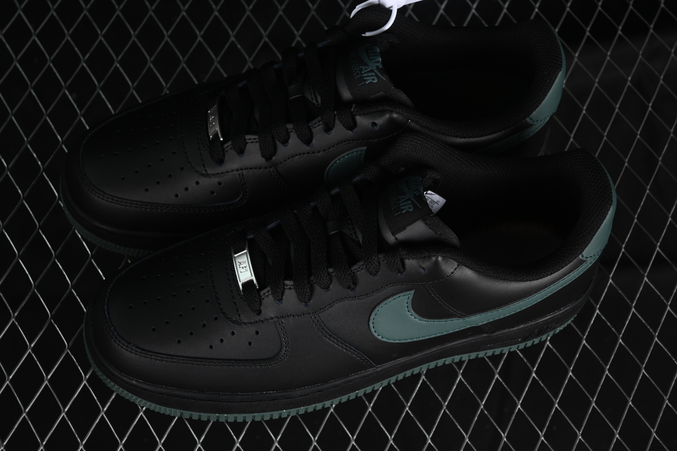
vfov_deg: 18.2
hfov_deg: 27.0
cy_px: 226
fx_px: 1410
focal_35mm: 75
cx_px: 338
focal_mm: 50
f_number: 6.3
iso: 160
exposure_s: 1/50
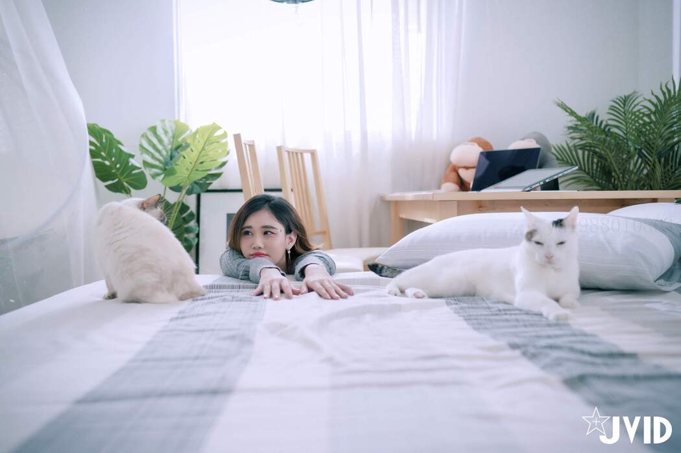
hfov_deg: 54.5
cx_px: 340
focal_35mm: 35
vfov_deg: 37.8
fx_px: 662
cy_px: 226
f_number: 2.5
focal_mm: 35
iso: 320
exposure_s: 1/60
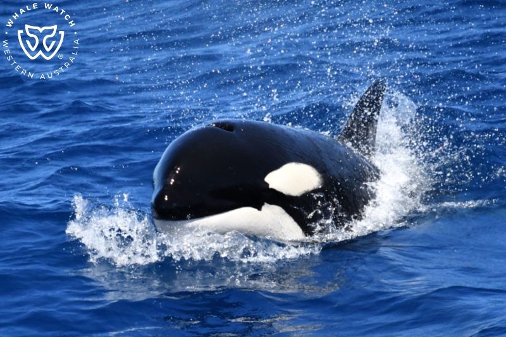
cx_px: 253
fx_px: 8431
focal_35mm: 600
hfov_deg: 3.4
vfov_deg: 2.3
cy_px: 168
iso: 2200
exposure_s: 1/8000
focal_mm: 600
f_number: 6.3
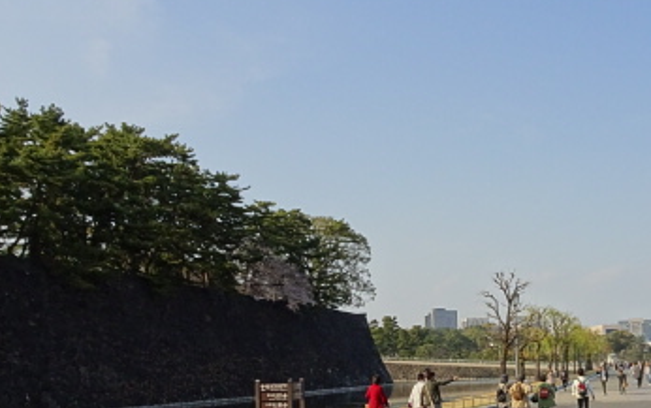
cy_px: 333
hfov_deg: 41.6
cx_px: 472
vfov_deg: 26.9
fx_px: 835
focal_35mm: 47
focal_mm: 4.1
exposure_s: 1/400
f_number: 3.5
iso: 80
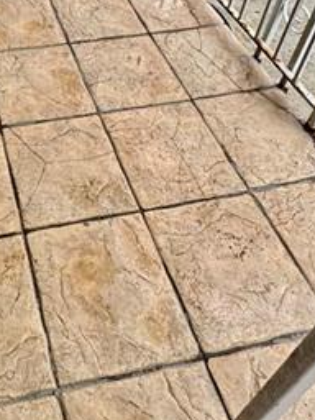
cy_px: -57
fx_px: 510
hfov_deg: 31.5
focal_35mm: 42
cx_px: -8
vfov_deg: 36.7
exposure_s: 1/99
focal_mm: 2.22
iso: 40
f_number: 2.2
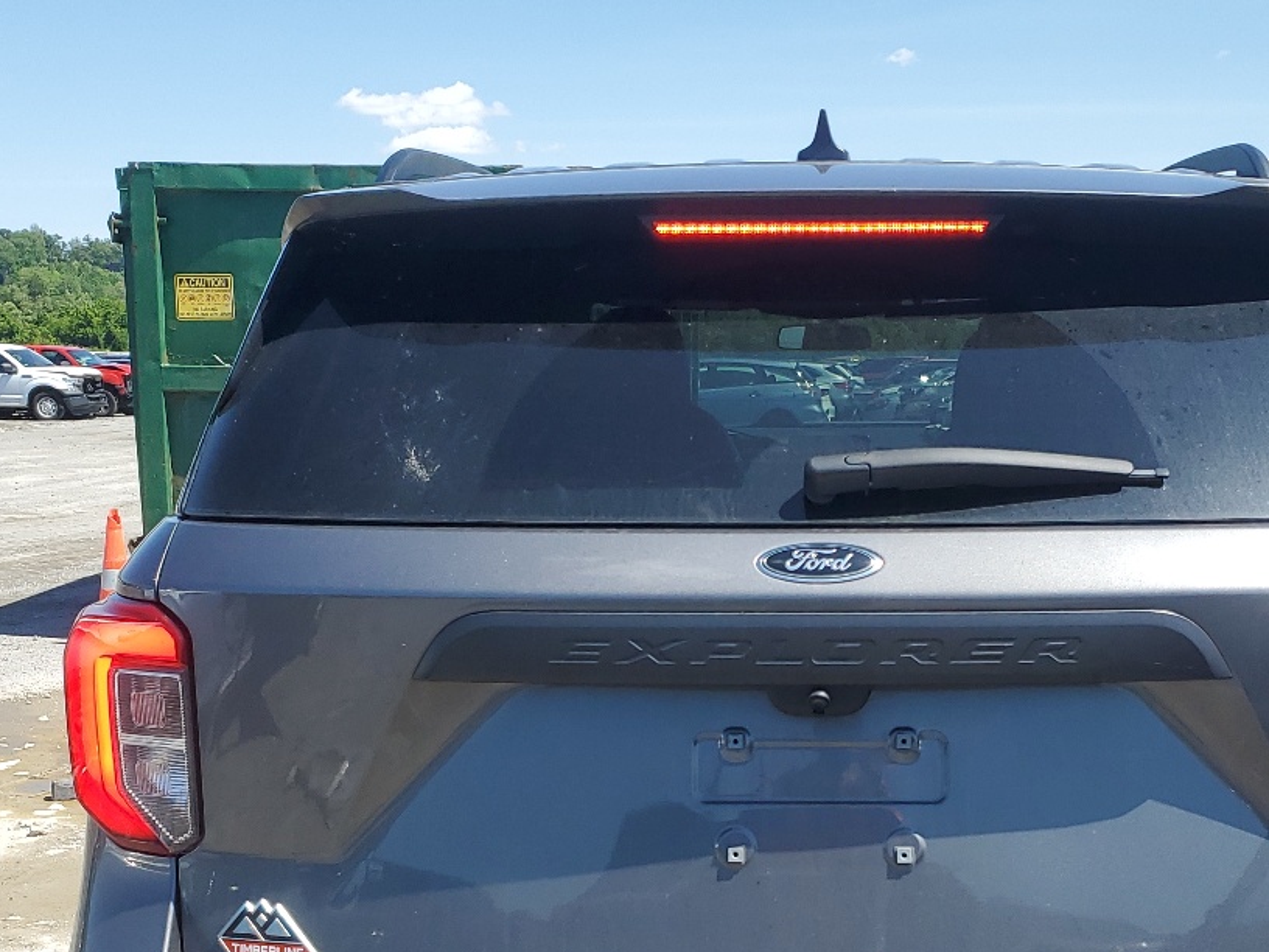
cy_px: 759
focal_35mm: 51
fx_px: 1870
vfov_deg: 28.0
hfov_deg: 37.3
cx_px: 796
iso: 50
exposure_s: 1/2500
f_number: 1.5
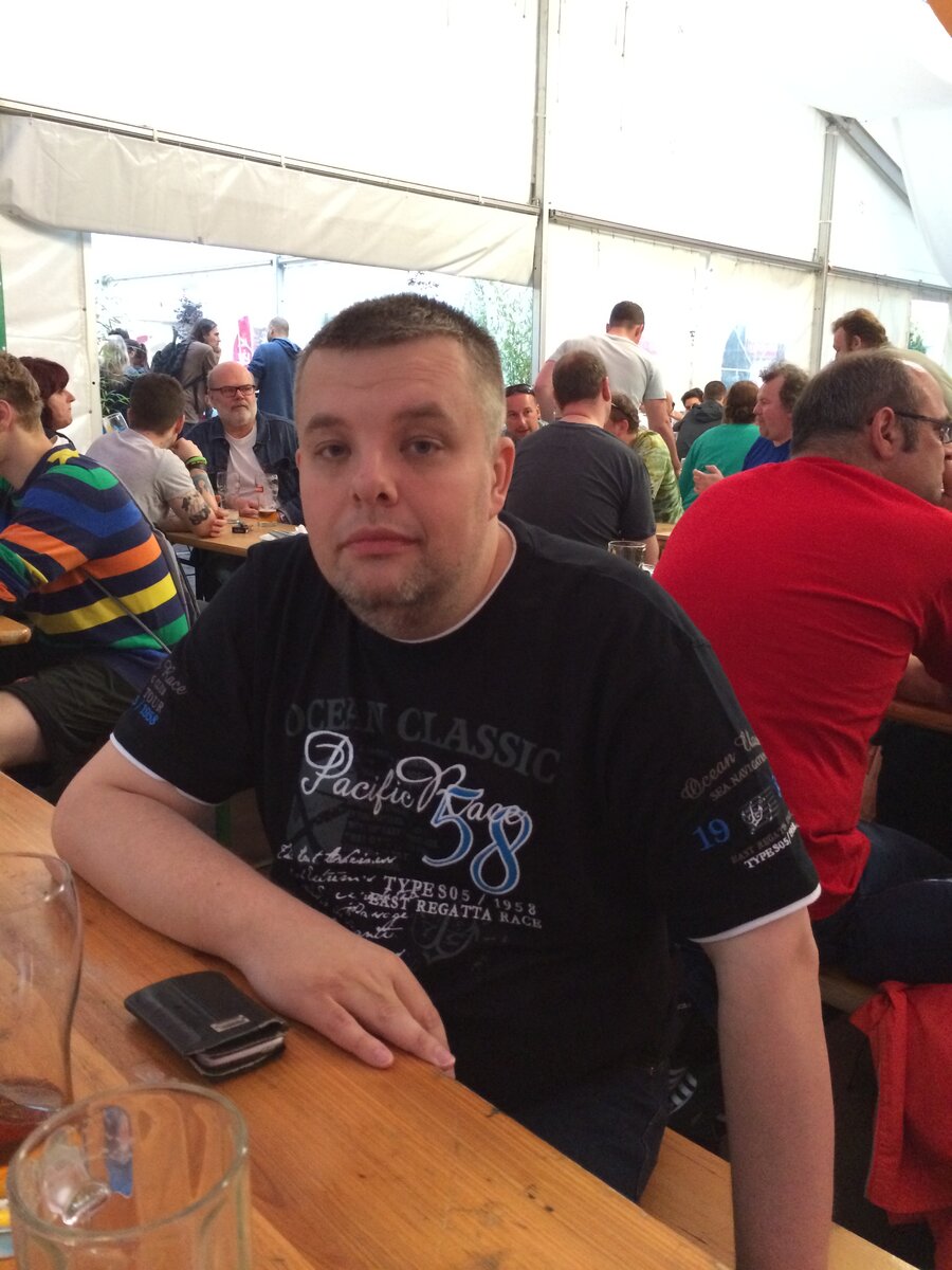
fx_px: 1100
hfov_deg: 46.8
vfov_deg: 60.0
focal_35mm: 30
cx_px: 476
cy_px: 635
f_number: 2.2
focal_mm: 4.12
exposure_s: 1/30
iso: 320
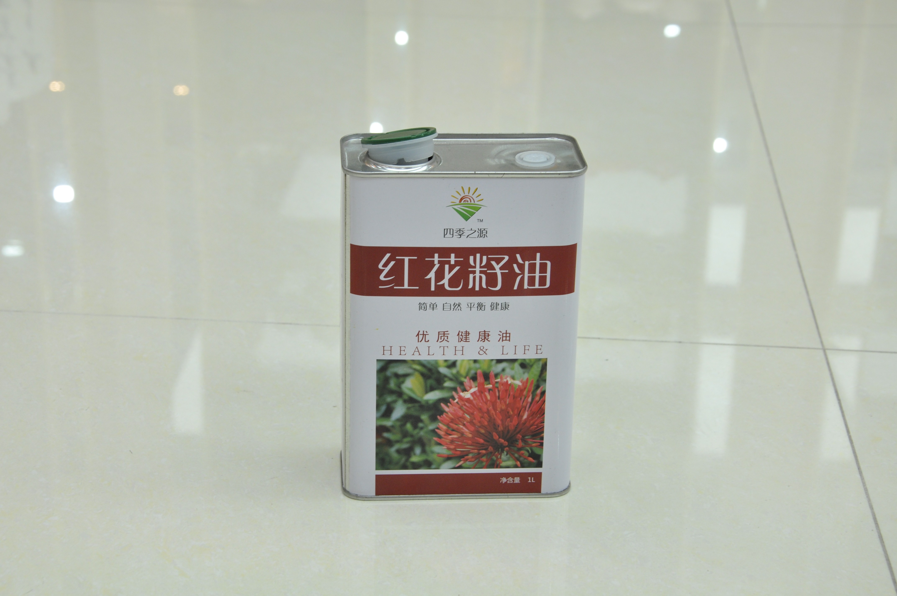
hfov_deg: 27.0
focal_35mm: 75
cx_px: 448
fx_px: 1866
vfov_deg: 18.1
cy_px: 298
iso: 500
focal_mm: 50
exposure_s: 1/20
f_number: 10
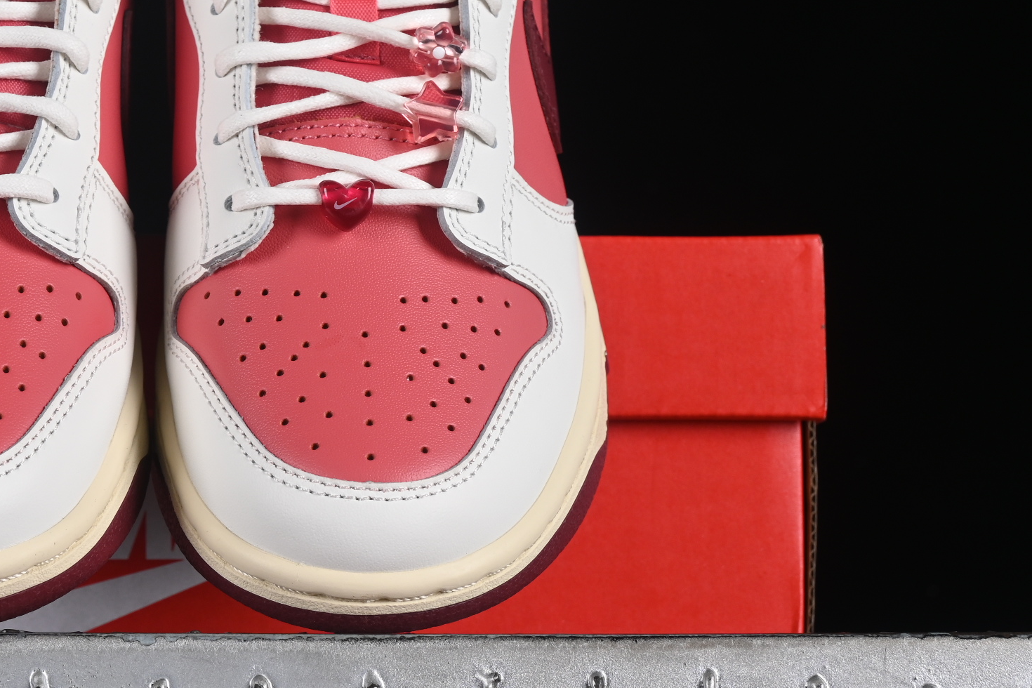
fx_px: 4070
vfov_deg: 9.7
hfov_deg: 14.3
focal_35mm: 142
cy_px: 238
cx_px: 137
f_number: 8
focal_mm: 50
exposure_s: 1/80
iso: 160
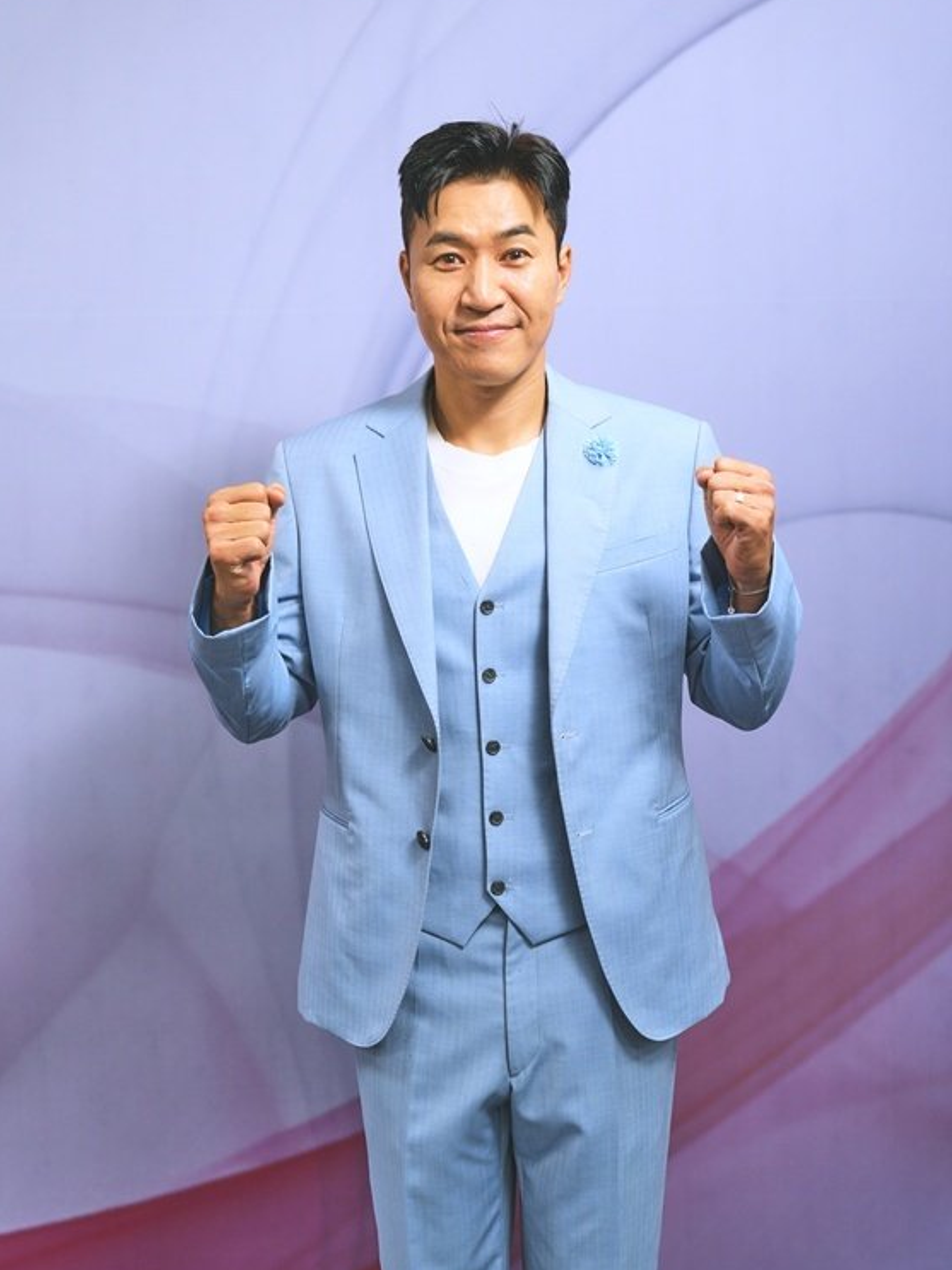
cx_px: 475
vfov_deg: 38.2
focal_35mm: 50
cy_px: 610
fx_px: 1834
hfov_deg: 29.1
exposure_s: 1/125
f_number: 2.8
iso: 320
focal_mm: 46
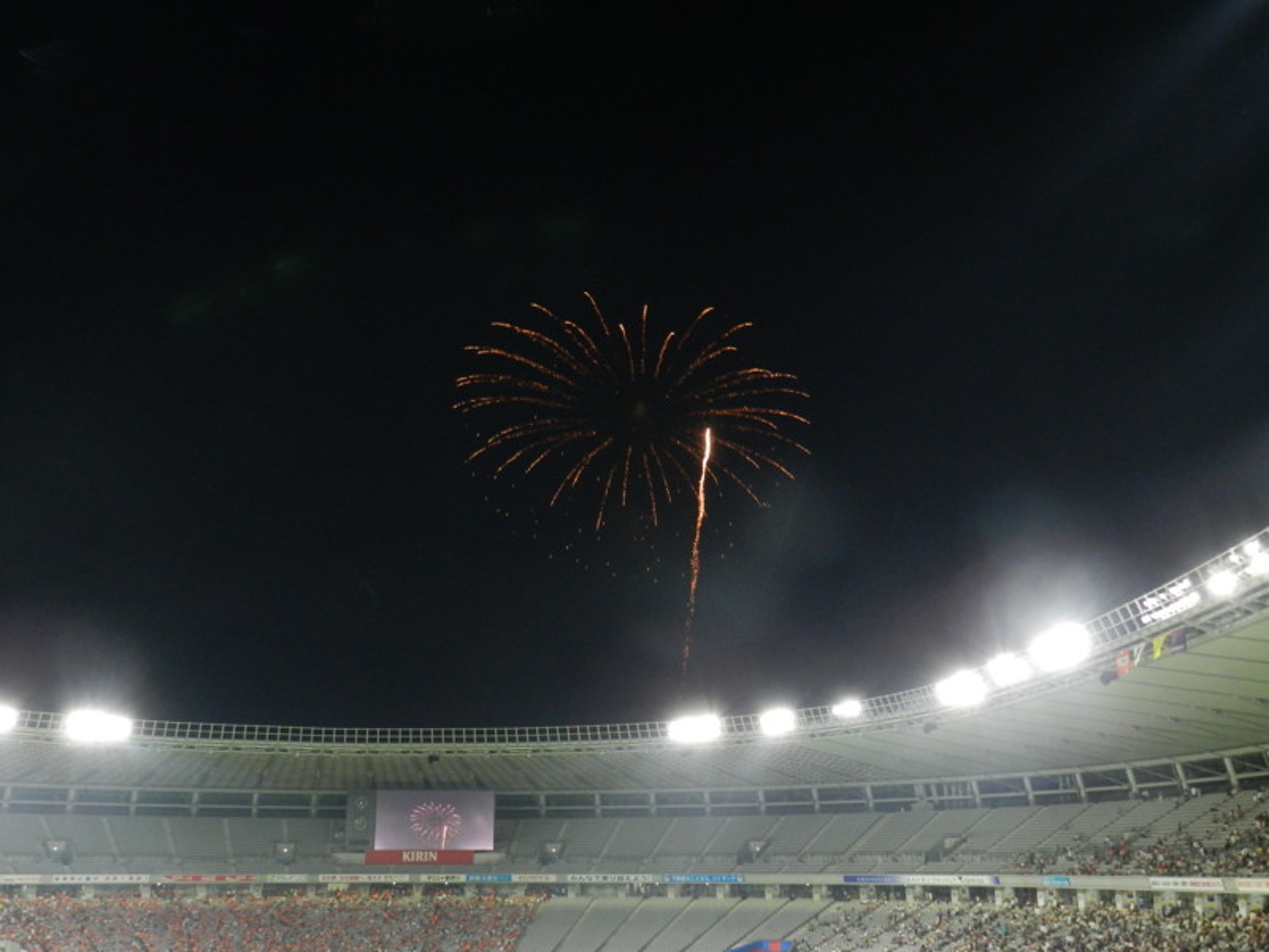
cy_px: 476
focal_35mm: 38
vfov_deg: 37.7
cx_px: 634
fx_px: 1393
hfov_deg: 49.0
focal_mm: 6.7
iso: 560
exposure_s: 1/15
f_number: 4
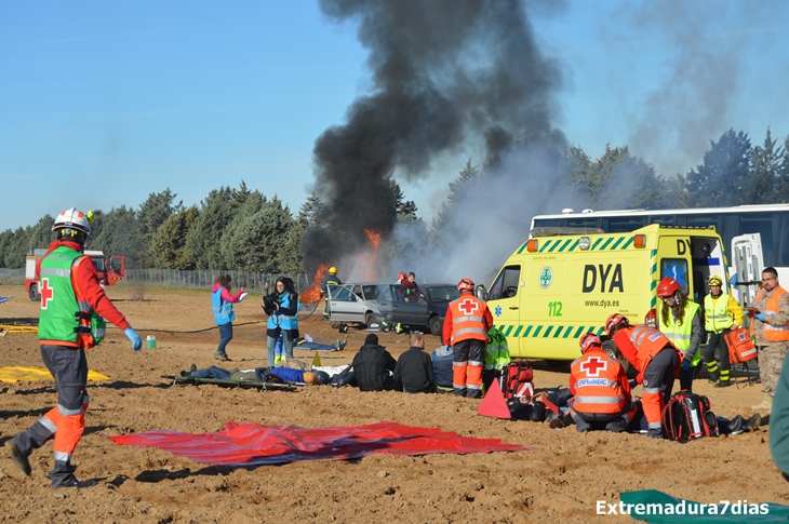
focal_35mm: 82
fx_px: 1806
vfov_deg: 16.5
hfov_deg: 24.6
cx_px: 394
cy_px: 262
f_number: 9
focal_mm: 55
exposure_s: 1/320
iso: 100
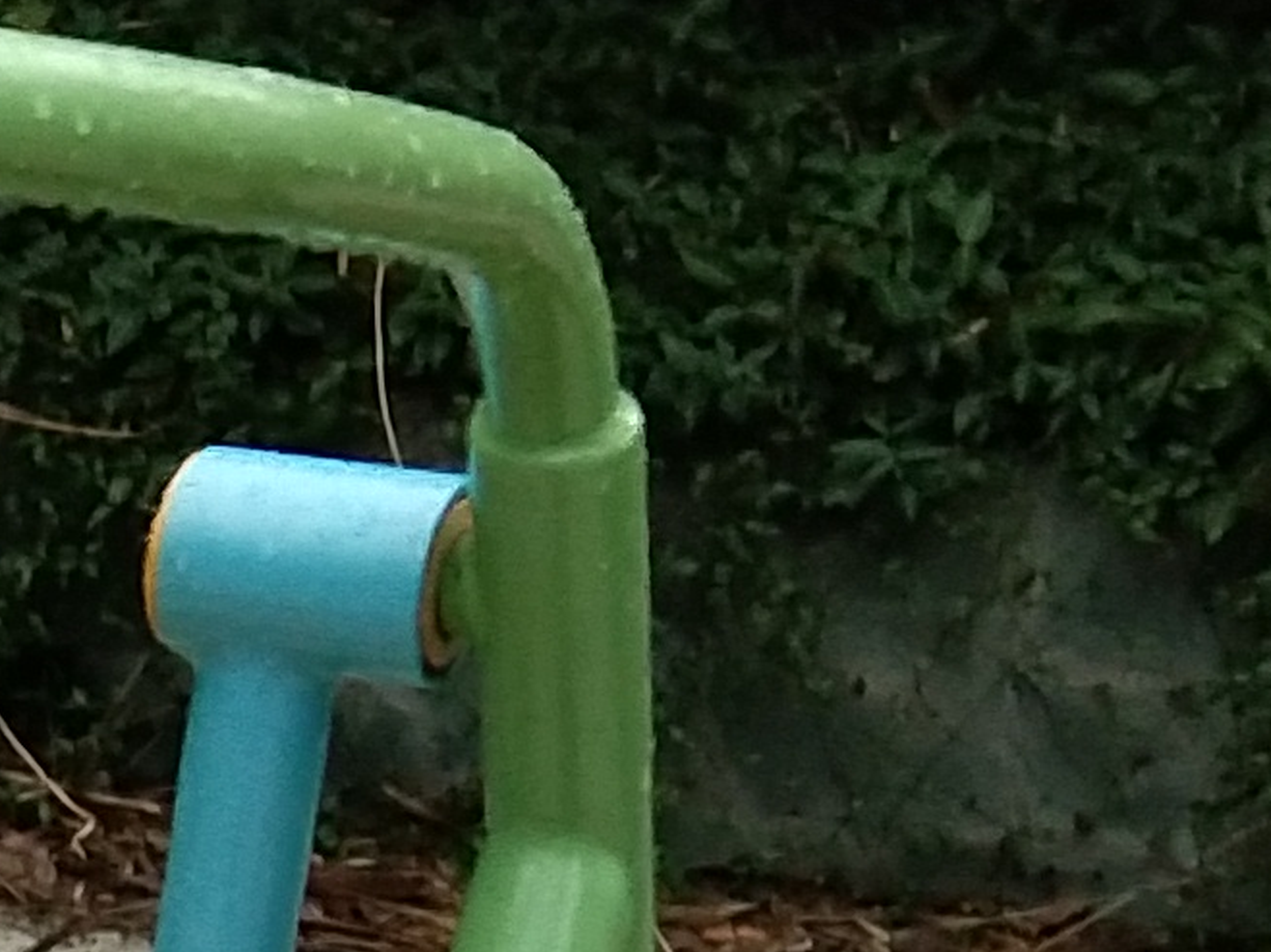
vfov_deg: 7.4
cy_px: 1730
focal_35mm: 196
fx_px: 7194
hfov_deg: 9.4
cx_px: -1327
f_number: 2.2
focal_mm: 3.69
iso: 320
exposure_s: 1/33.3
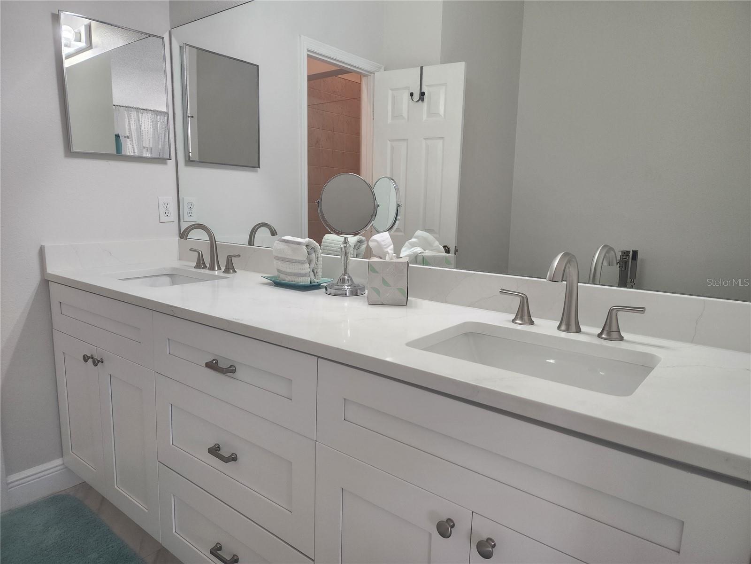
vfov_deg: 58.9
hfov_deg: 73.9
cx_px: 376
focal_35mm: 23
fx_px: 499
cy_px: 282
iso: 125
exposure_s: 1/120
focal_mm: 6.4
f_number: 1.8
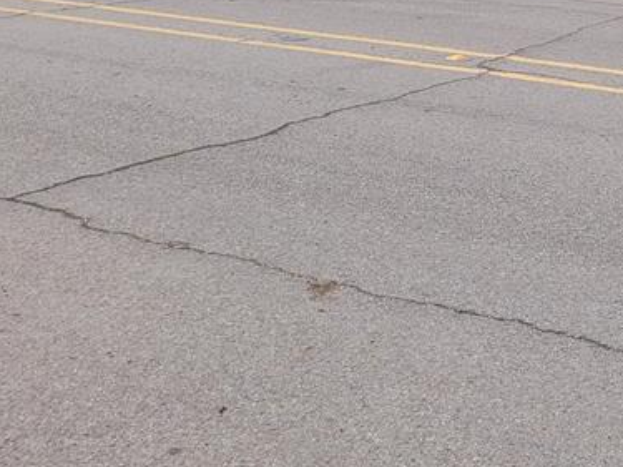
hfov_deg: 24.2
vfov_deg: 19.2
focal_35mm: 71
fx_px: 1277
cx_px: 794
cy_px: -131
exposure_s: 1/1151
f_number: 1.8
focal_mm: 5.4
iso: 40
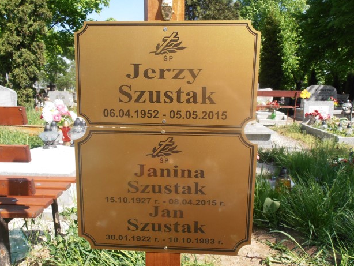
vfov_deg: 54.9
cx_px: 170
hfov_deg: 69.3
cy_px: 137
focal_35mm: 25
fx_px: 256
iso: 80
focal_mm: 4.2
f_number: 7.9
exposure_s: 1/100
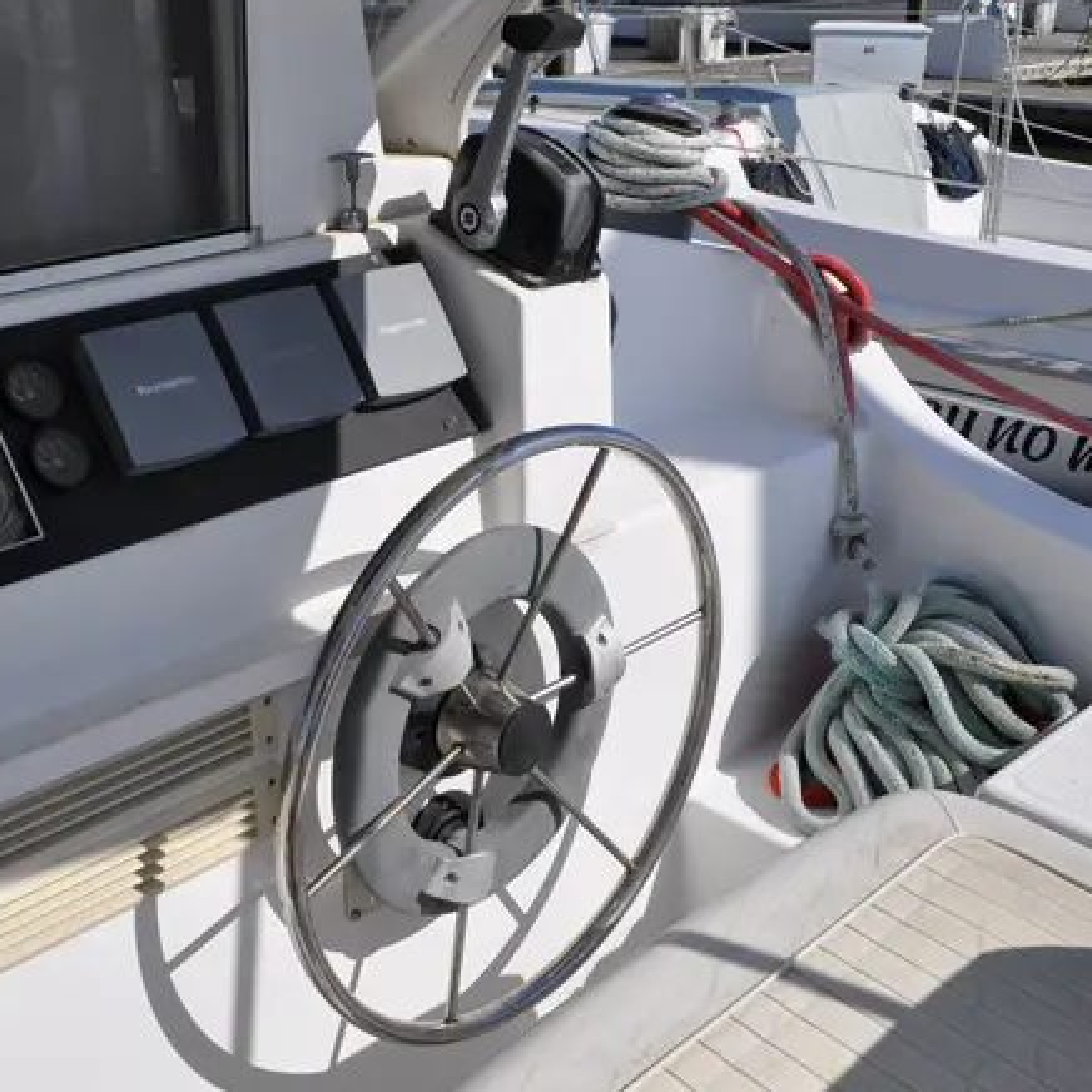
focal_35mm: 42
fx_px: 1499
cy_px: 520
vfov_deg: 40.0
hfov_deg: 39.8
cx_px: 421
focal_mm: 18
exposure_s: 1/500
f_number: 11
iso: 200
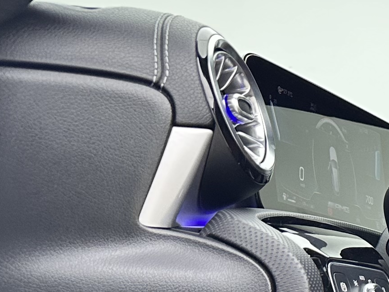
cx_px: 825
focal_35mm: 112
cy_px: 474
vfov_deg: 12.4
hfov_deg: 14.1
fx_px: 1259
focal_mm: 6.86
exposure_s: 1/100
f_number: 1.78
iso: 100
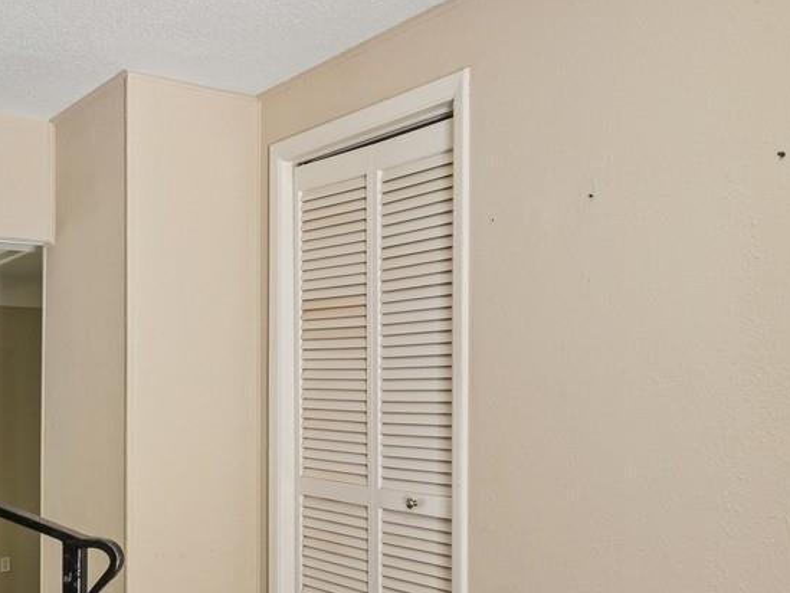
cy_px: 393
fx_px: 959
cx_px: 429
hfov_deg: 44.7
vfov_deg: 34.1
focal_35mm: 42
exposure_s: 1/5
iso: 200
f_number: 8
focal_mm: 10
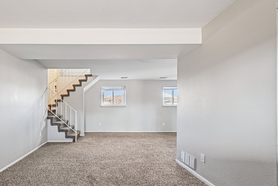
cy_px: 104
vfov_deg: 67.1
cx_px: 100
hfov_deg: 87.7
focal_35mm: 18
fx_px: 139
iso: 400
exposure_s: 1/2
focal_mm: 14
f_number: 11
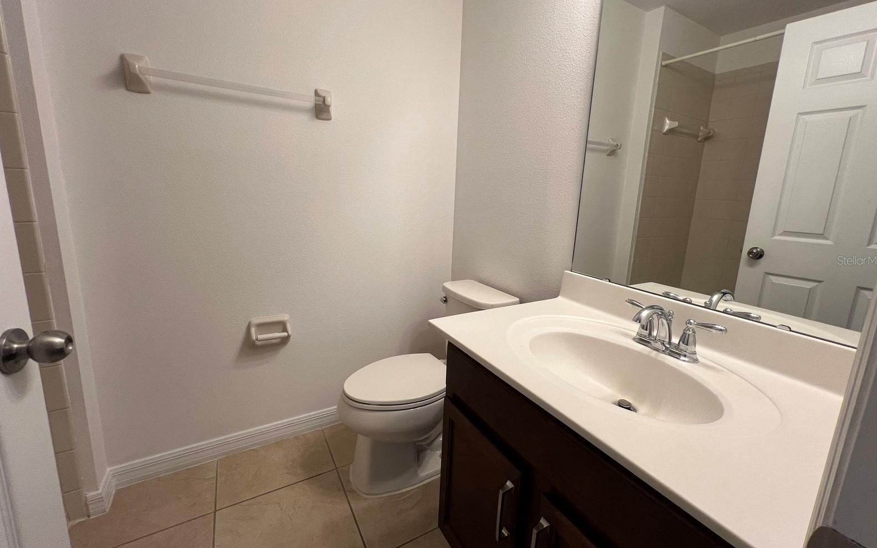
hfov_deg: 105.3
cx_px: 444
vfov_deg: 78.6
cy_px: 260
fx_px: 335
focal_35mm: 14
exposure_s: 1/120
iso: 100
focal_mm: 1.57
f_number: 1.8
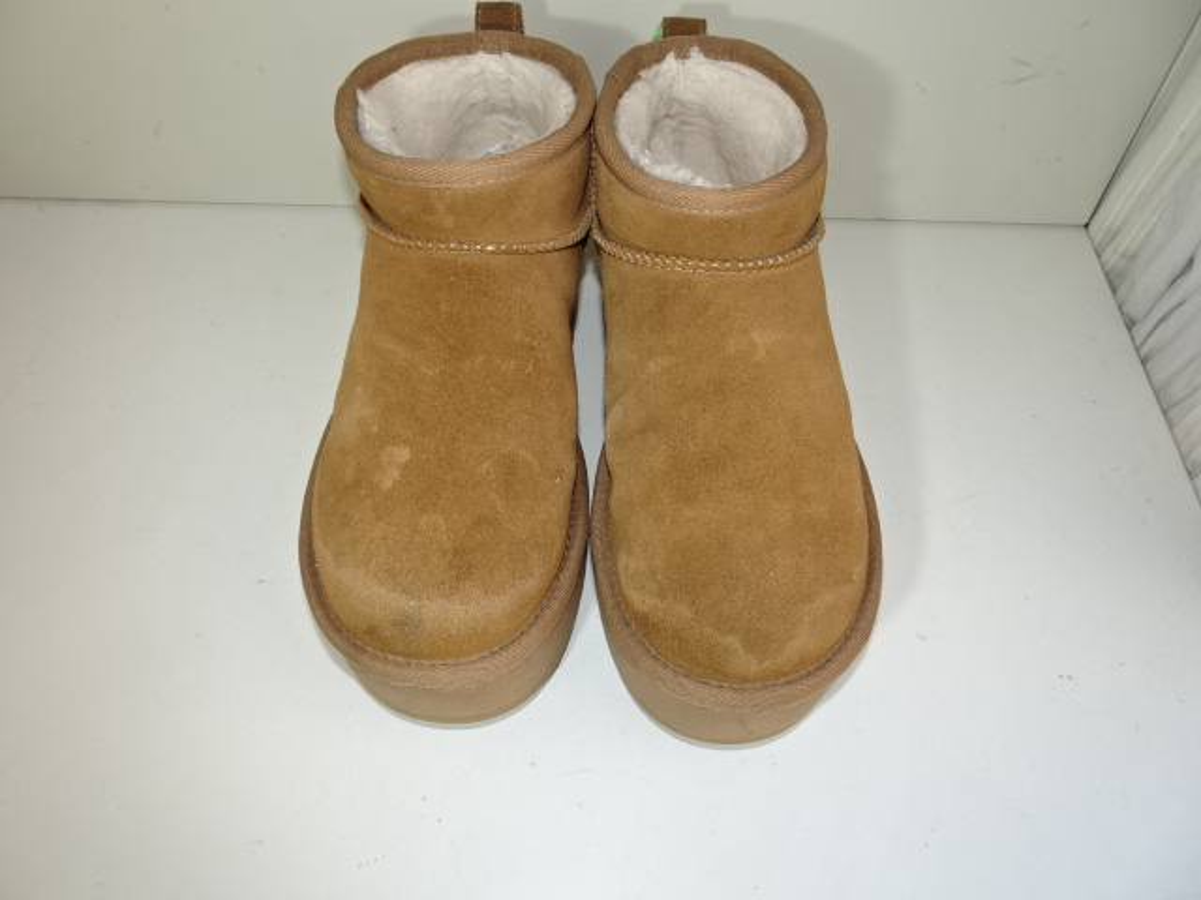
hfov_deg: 71.6
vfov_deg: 56.8
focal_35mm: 24
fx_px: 833
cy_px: 450
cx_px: 600
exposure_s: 1/50
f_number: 3.5
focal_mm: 4.1
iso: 80
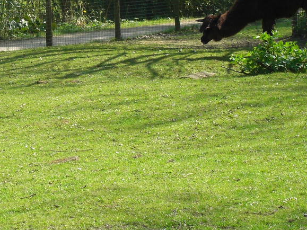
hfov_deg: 9.0
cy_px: 68
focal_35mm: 221
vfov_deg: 6.7
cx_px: 111
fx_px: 1960
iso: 80
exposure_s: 1/250
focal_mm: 16.6
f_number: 4.4
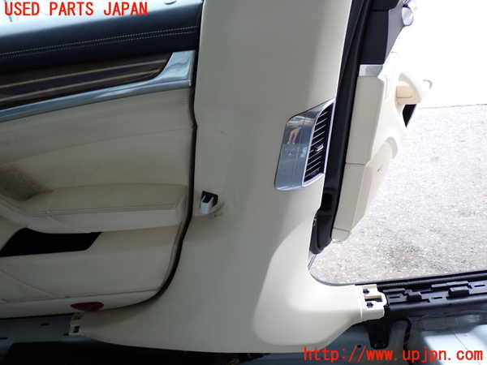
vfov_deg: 44.2
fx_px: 450
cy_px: 182
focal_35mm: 32
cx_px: 244
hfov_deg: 56.8
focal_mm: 5.79
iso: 125
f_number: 2.4
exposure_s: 1/60
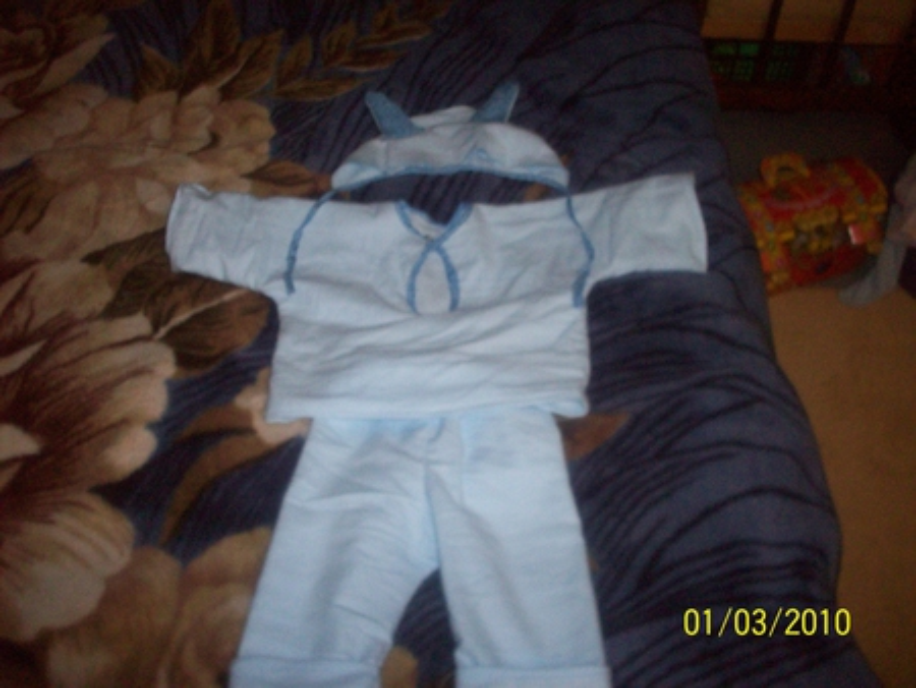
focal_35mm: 37
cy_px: 344
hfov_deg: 50.1
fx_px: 980
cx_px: 458
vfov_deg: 38.7
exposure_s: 1/64
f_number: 2.8
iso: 200
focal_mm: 6.2
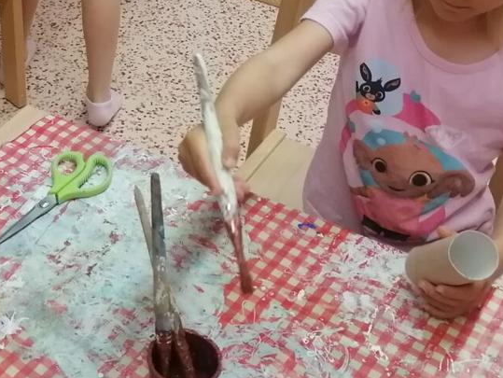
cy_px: 101
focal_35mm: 67
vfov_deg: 21.8
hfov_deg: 28.2
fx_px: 974
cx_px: 78
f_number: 1.8
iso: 320
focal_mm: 4.75
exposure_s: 1/100
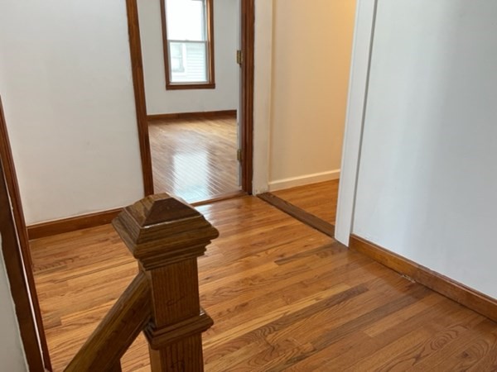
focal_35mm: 26
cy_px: 186
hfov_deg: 67.3
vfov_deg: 53.1
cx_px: 248
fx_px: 373
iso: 125
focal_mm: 5.7
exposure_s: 1/120
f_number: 1.5
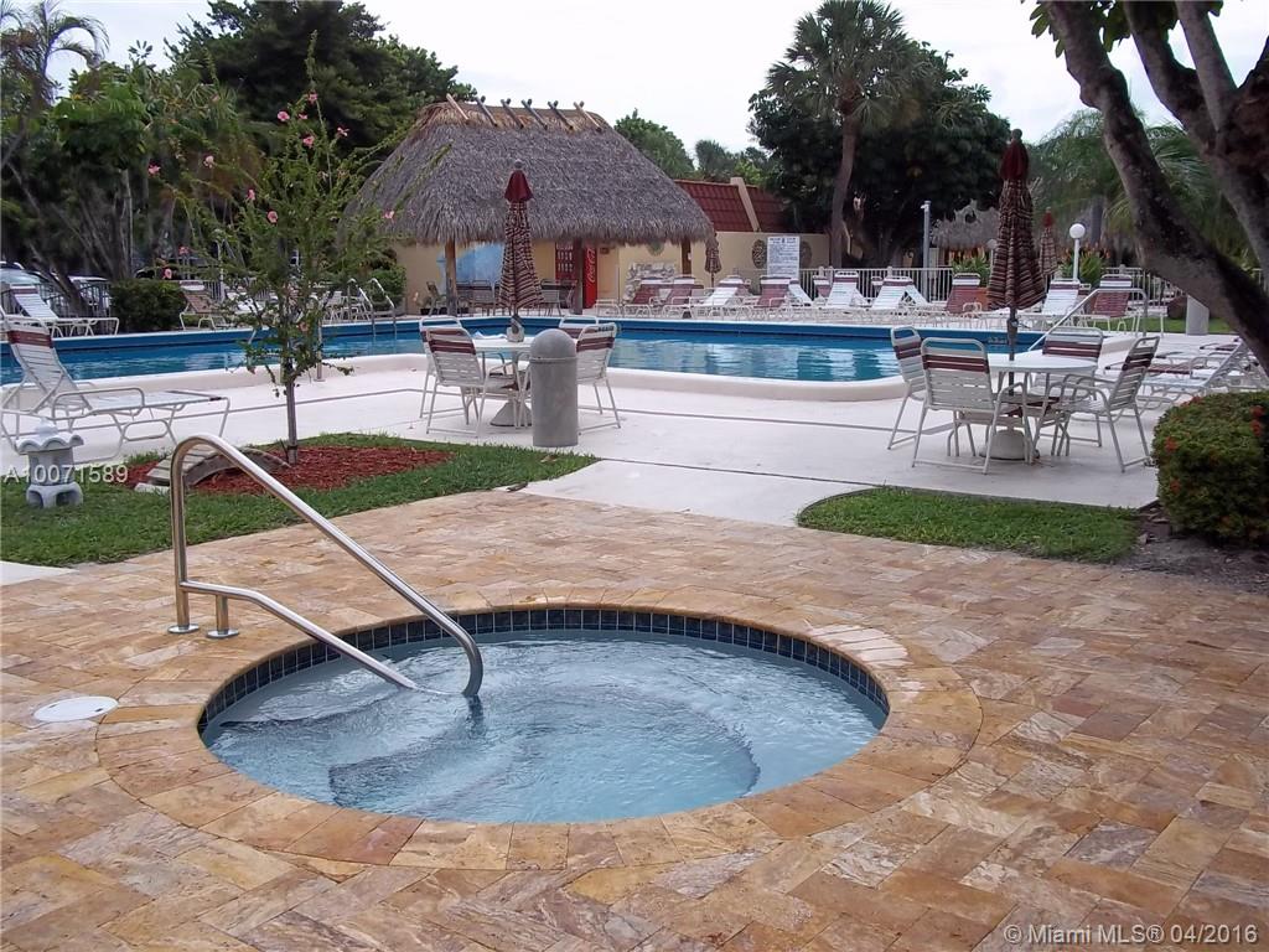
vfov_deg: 39.7
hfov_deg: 51.4
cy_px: 476
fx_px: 1320
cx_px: 634
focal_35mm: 36
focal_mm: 6.5
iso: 80
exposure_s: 1/200
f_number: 8
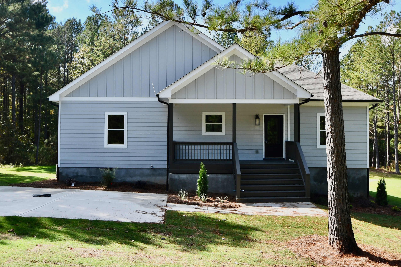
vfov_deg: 38.9
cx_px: 197
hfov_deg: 55.8
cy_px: 122
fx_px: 379
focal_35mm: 34
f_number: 8
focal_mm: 19
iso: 200
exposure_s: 1/250
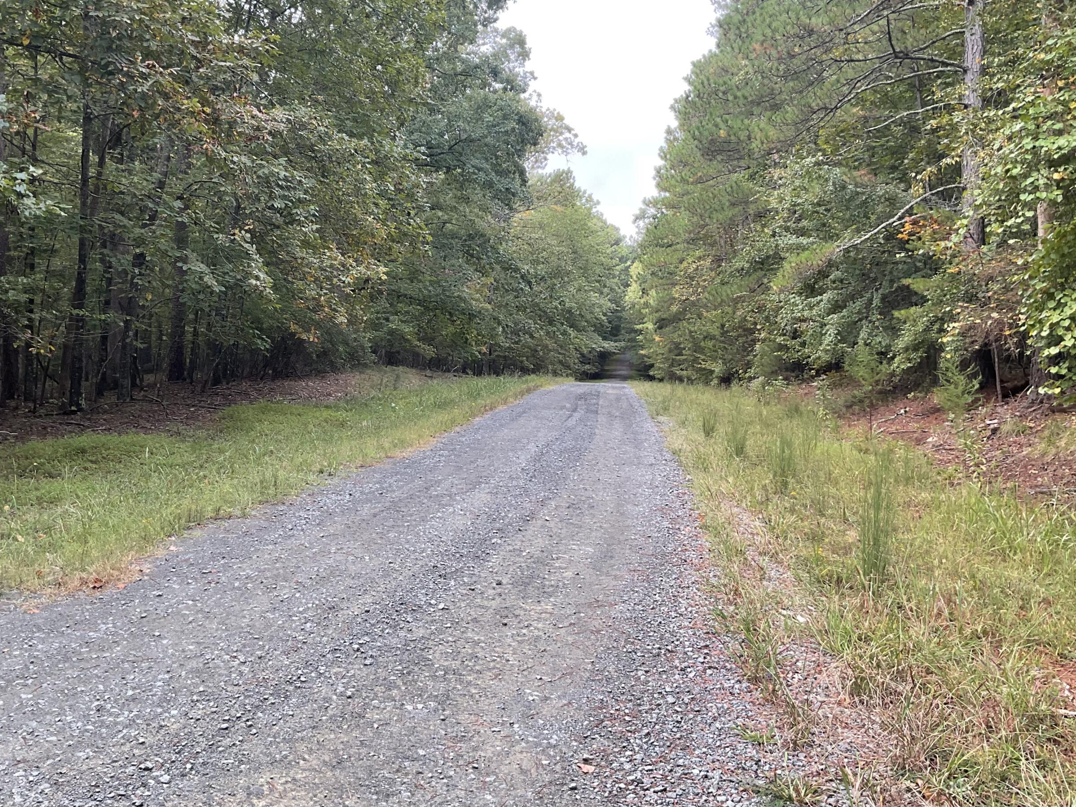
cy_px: 341
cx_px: 499
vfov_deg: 39.6
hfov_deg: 51.3
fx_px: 1119
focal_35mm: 36
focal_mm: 3
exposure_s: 1/120
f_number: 1.8
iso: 20
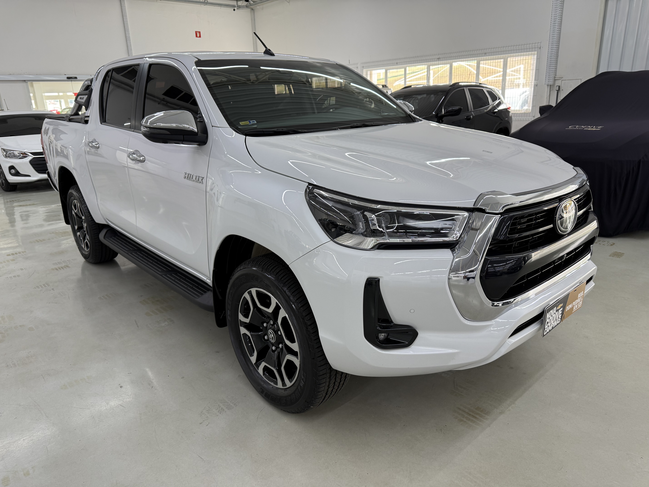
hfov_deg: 71.6
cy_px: 244
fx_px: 450
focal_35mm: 24
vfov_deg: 56.8
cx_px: 324
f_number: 1.78
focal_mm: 6.76
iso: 125
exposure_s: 1/121
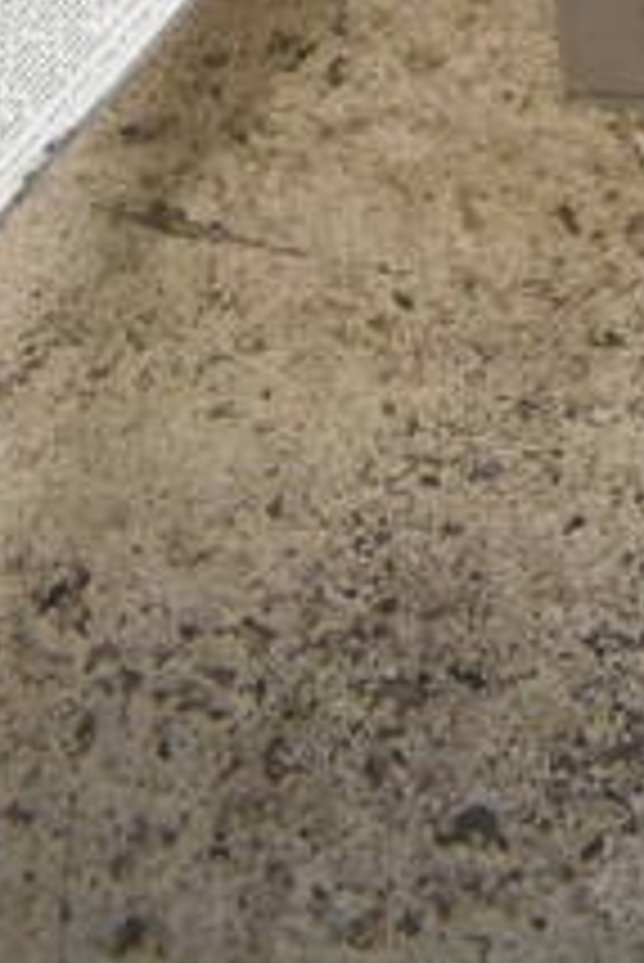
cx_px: 1320
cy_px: -1046
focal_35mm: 115
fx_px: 3081
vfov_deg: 14.4
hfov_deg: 10.8
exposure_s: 1/125
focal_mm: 18
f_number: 3.5
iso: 4500
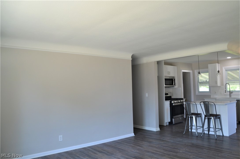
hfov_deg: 67.5
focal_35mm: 27
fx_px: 180
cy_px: 80
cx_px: 120
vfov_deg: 47.7
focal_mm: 18
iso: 400
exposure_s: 1/100
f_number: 5
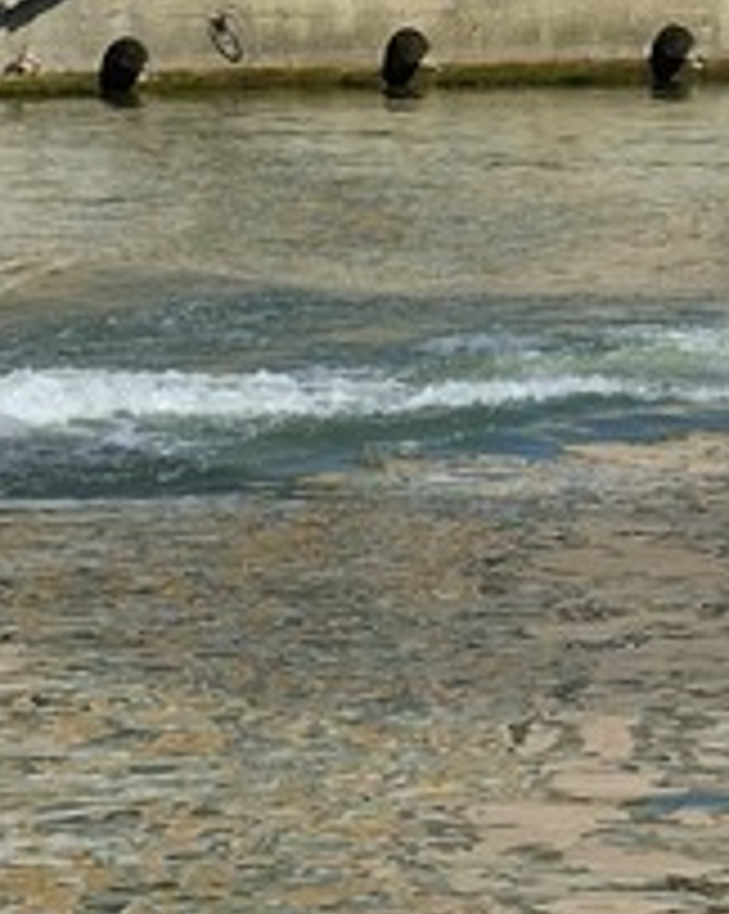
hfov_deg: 4.6
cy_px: -1162
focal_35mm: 333
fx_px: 8994
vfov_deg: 5.6
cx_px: 522
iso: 200
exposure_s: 1/320
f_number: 13
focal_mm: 45
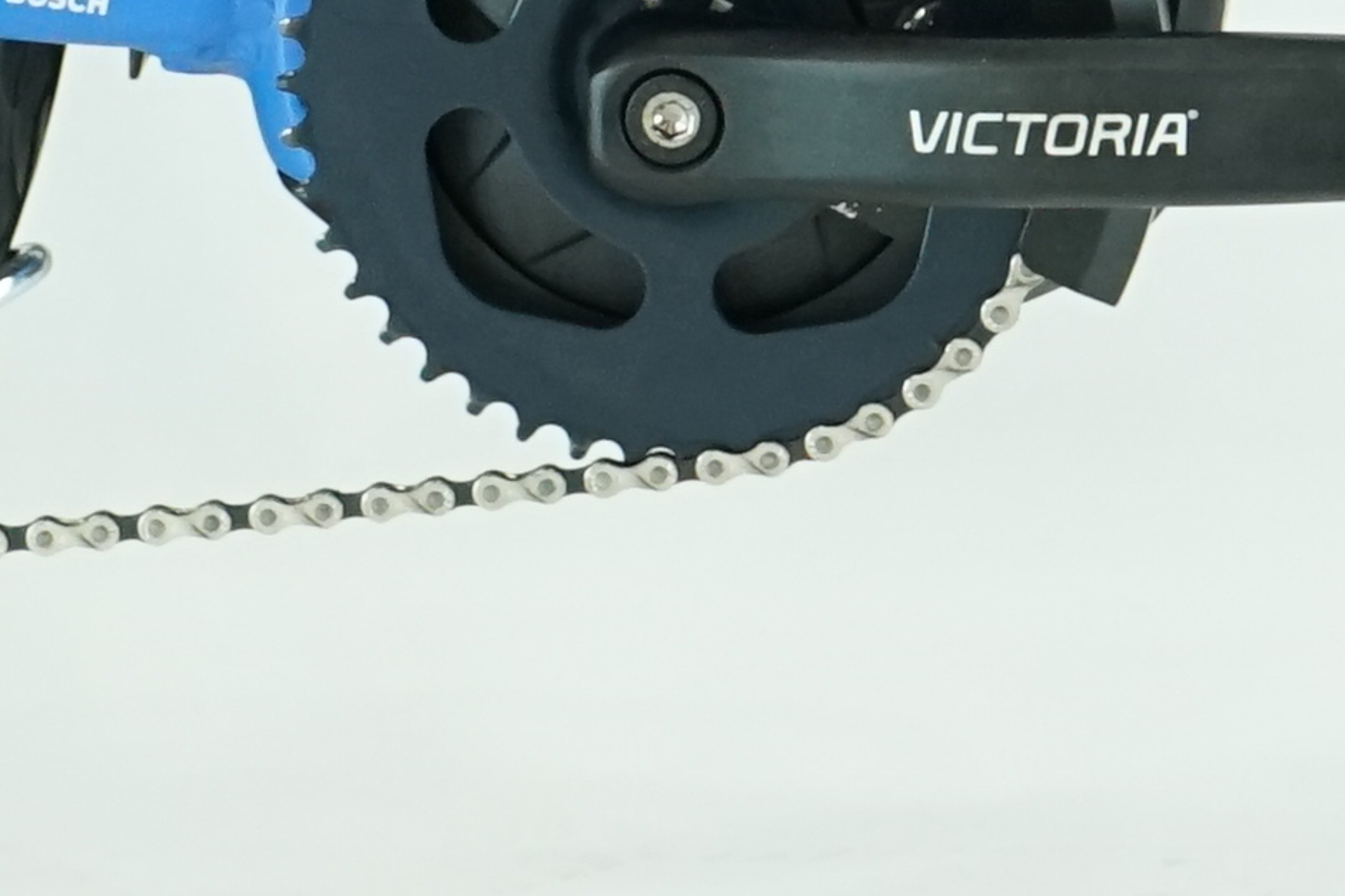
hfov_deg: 5.7
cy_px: -1295
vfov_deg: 3.7
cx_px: 1057
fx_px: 13594
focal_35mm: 364
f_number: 5.6
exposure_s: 1/200
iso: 1600
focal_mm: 57
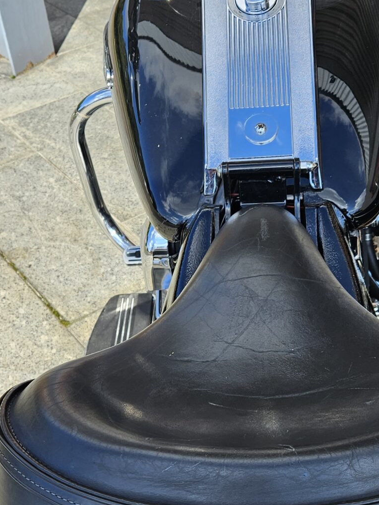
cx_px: 254
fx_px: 847
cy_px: 293
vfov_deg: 33.2
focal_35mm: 58
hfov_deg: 25.1
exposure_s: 1/892
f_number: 1.8
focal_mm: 5.4
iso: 25
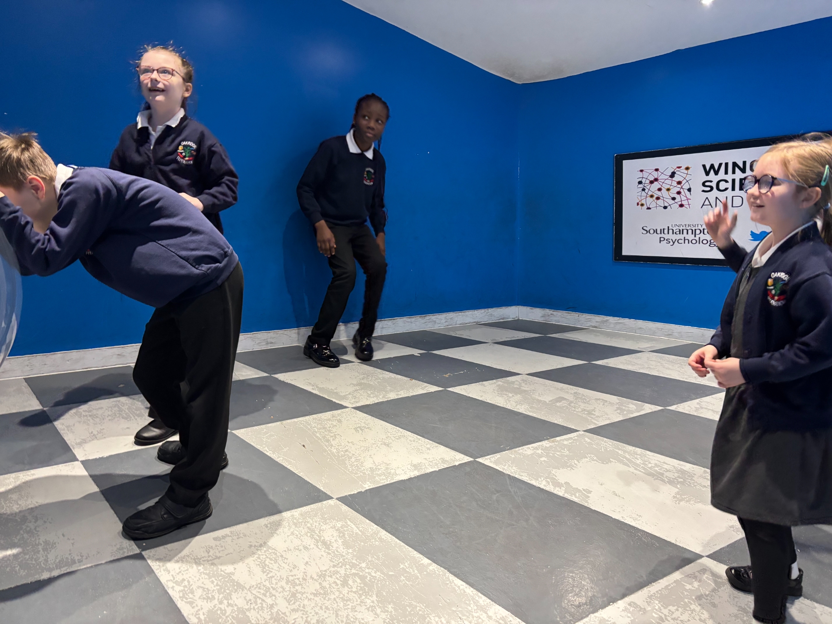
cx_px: 416
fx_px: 625
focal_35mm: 26
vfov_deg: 53.1
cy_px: 312
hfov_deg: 67.3
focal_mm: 5.96
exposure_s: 1/50
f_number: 1.6
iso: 400
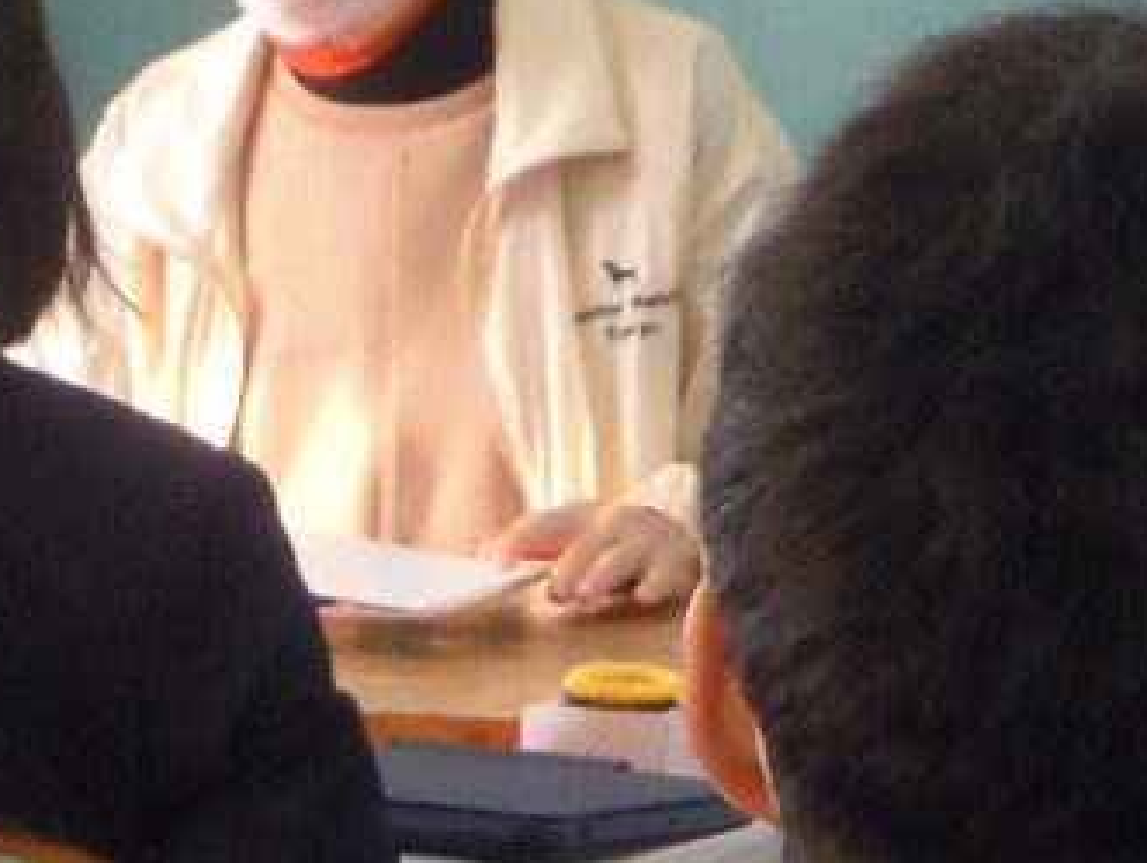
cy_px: 201
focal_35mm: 365
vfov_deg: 4.1
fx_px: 12107
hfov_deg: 5.4
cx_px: 170
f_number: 4
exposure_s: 1/50
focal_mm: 11.2
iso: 320
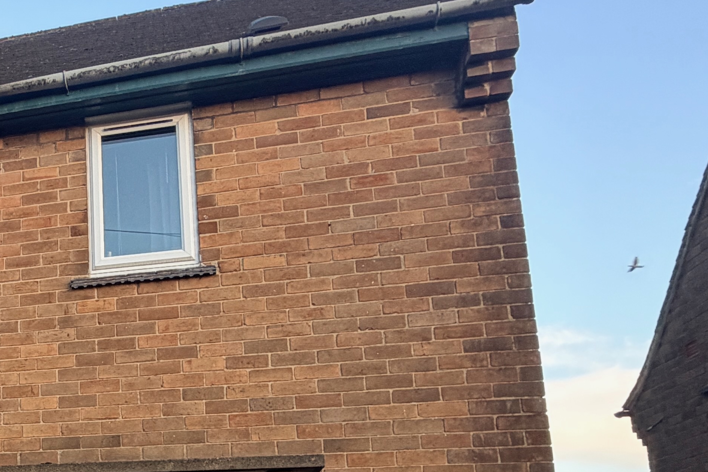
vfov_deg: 29.0
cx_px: -85
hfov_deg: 36.9
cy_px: 445
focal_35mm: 44
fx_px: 865
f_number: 2.2
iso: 50
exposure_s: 1/121
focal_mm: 2.22
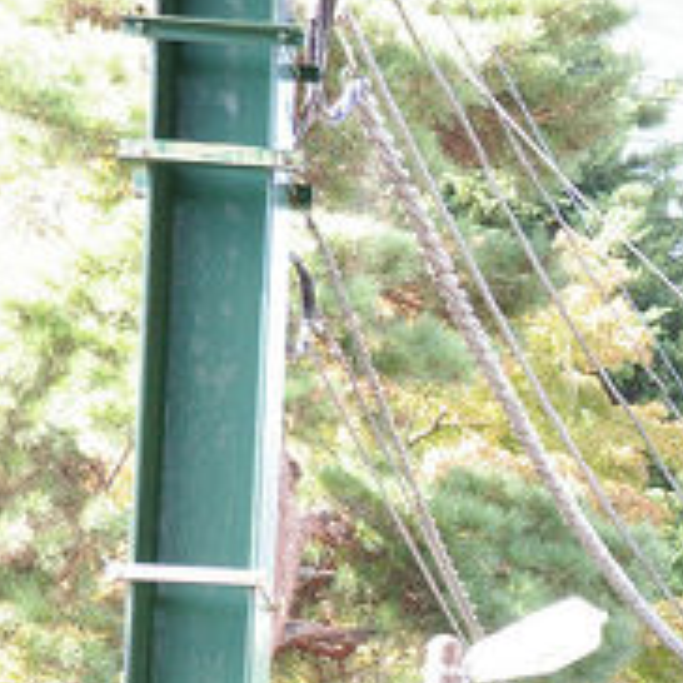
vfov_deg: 5.1
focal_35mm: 341
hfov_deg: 5.1
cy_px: 796
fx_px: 7601
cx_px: 1145
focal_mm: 75
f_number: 8
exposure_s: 1/160
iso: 800
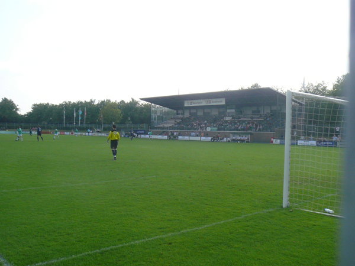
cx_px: 178
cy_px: 133
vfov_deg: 39.7
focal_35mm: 36
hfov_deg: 51.4
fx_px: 369
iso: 100
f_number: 8
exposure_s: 1/125
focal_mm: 4.9
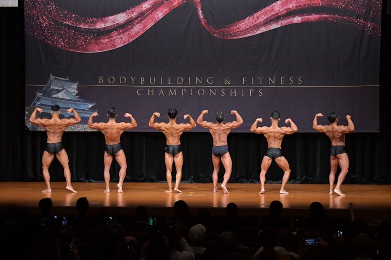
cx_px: 196
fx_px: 1140
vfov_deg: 13.0
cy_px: 130
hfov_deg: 19.5
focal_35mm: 105
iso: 5000
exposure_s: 1/400
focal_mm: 70
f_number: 5.6
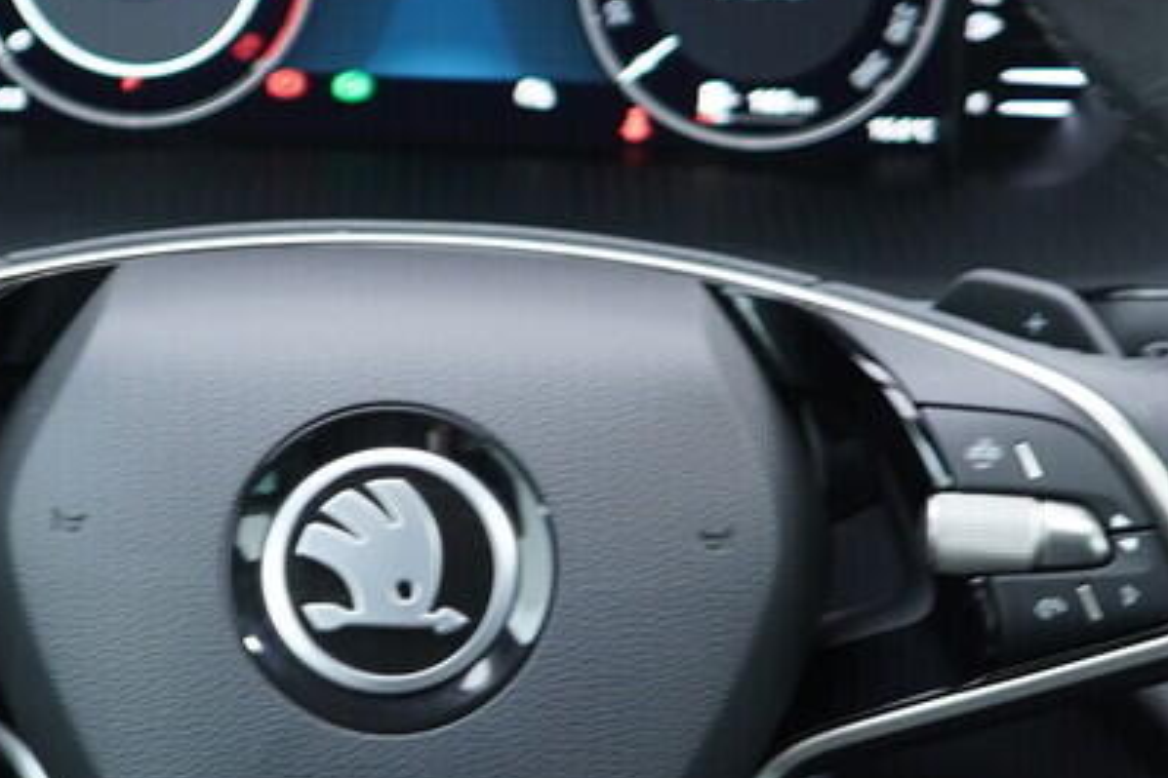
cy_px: 635
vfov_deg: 10.5
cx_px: 424
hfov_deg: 15.7
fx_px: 4217
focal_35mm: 130
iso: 320
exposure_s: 1/40
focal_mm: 24
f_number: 2.8
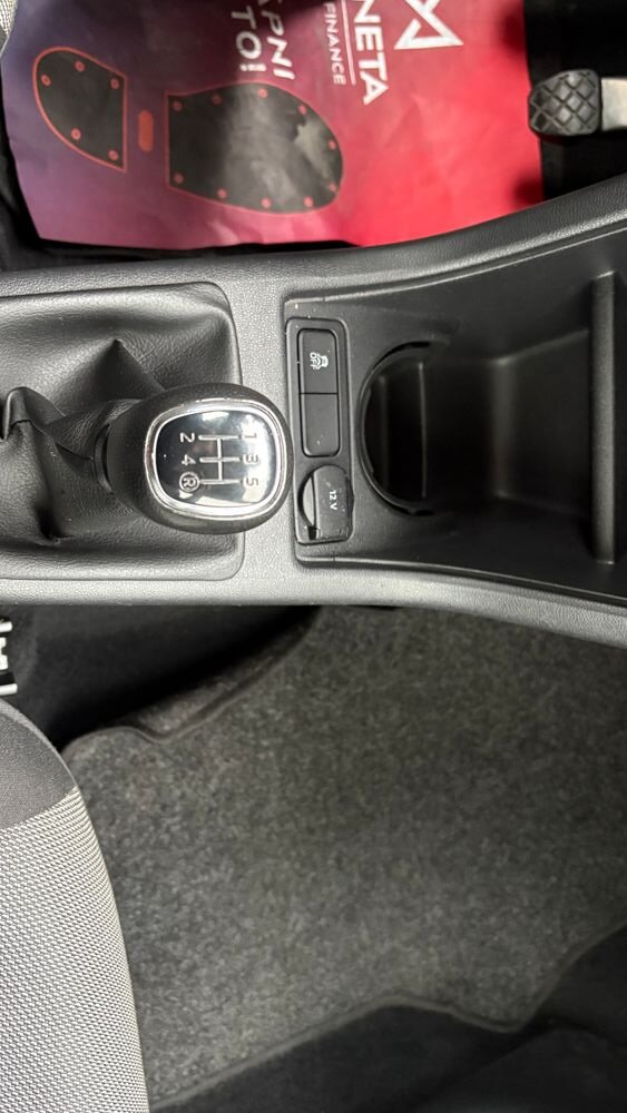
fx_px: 857
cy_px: 552
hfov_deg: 40.2
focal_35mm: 29
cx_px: 321
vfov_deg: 66.1
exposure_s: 1/30
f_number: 1.6
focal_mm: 5.96
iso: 640
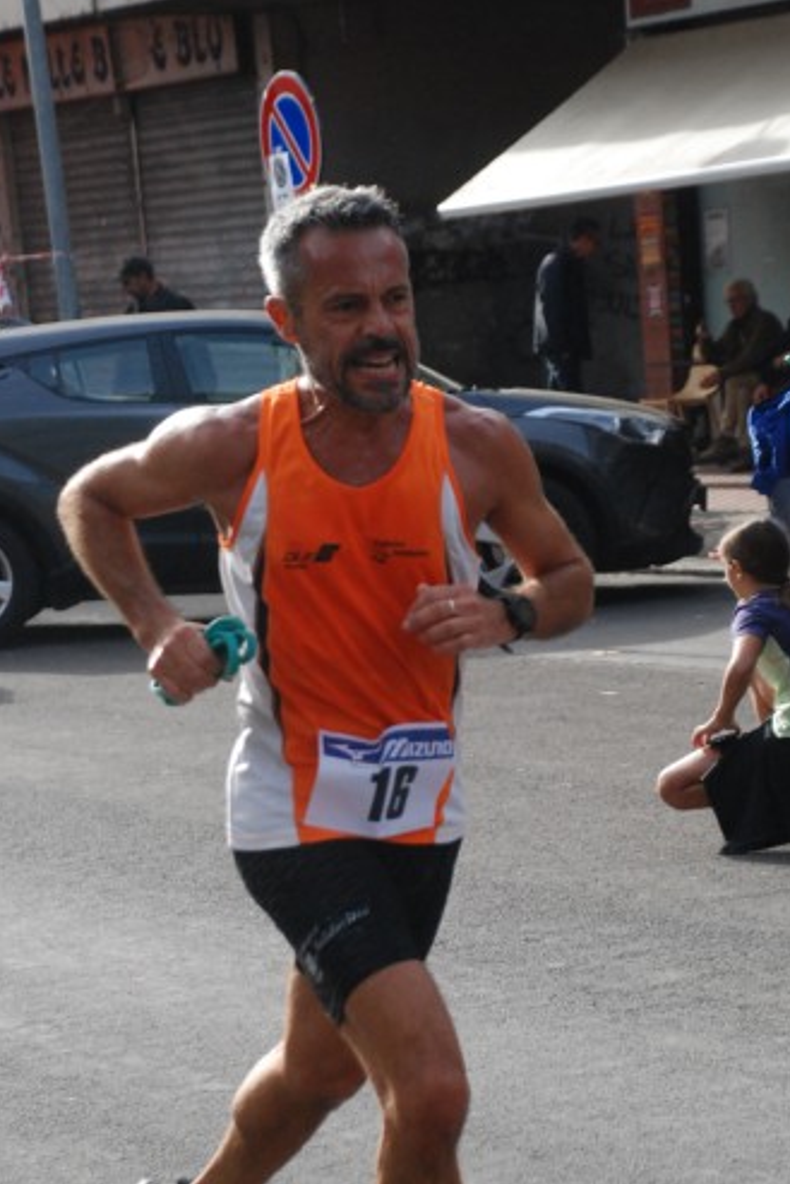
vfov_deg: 16.0
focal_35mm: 128
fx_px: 4210
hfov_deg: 10.7
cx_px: 477
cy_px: 677
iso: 1000
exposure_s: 1/1000
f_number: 5.6
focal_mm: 70
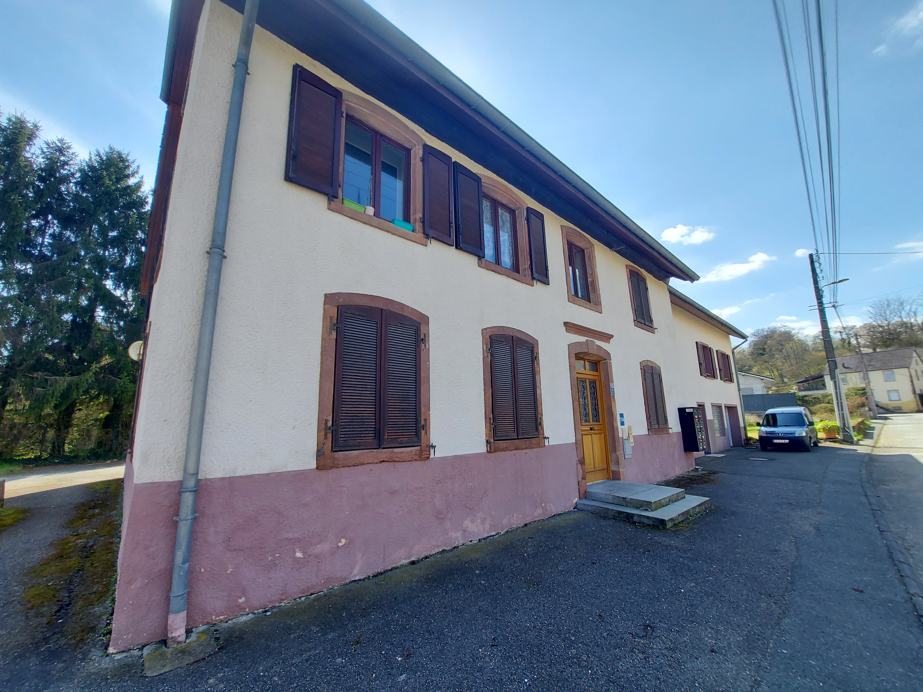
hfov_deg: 106.2
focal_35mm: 13
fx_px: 347
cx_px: 462
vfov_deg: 89.9
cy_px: 346
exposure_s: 1/603
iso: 50
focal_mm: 1.74
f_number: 2.2
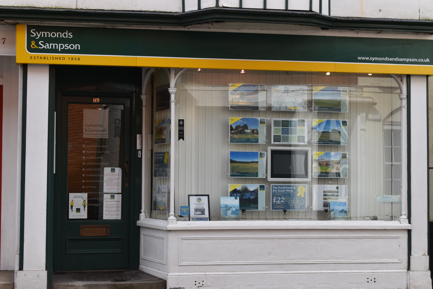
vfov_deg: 21.6
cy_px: 144
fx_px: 758
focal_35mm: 63
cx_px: 216
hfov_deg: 31.9
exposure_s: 1/250
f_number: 7.1
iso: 200
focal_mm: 42
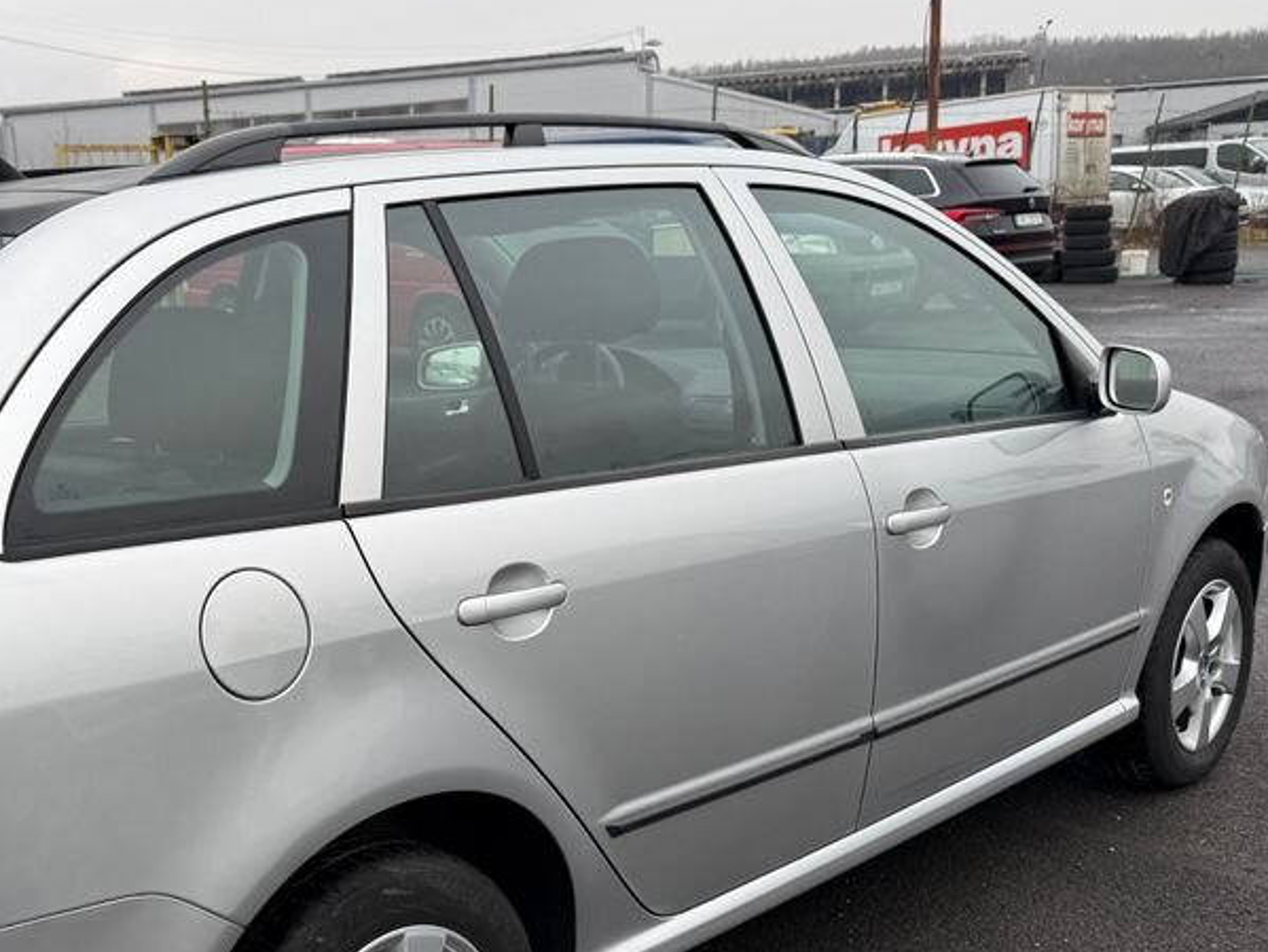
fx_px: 1503
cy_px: 618
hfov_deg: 44.0
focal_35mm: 41
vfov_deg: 34.9
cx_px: 288
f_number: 1.78
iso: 80
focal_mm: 6.76
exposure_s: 1/671
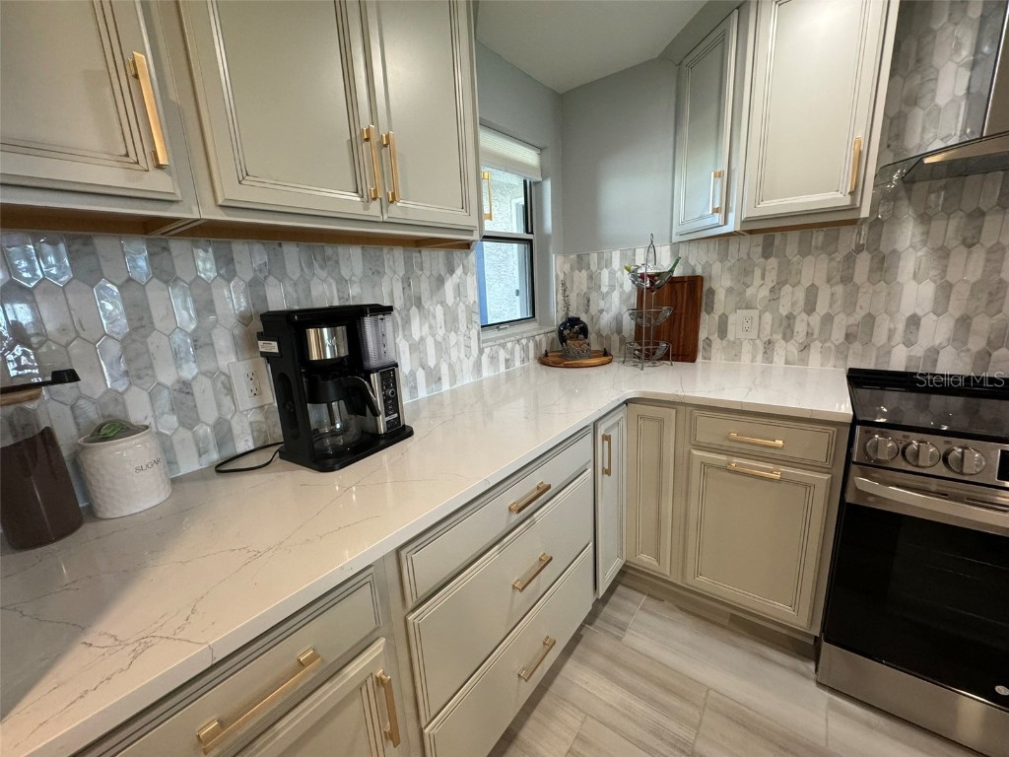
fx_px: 408
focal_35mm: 14
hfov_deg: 102.1
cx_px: 504
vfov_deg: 85.7
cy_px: 378
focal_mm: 2.22
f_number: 2.2
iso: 250
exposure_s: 1/120
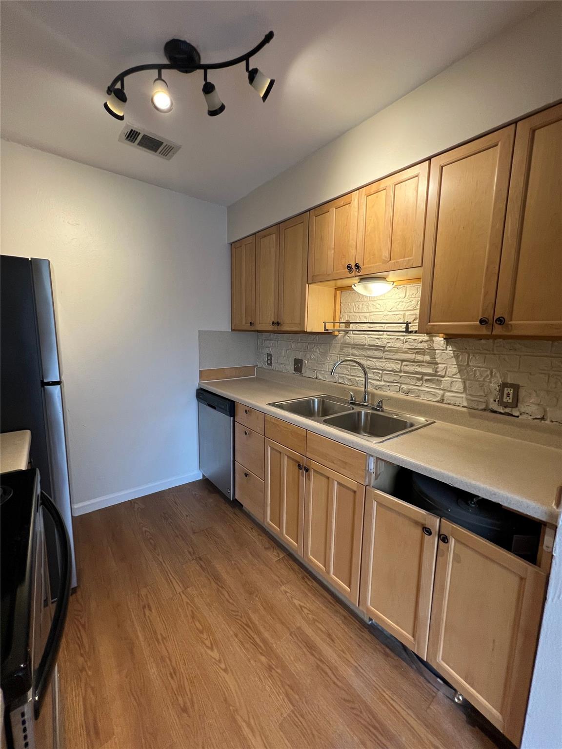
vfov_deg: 106.2
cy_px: 374
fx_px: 281
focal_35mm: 13
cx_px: 281
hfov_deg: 89.9
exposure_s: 1/60
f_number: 1.8
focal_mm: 1.57
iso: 160
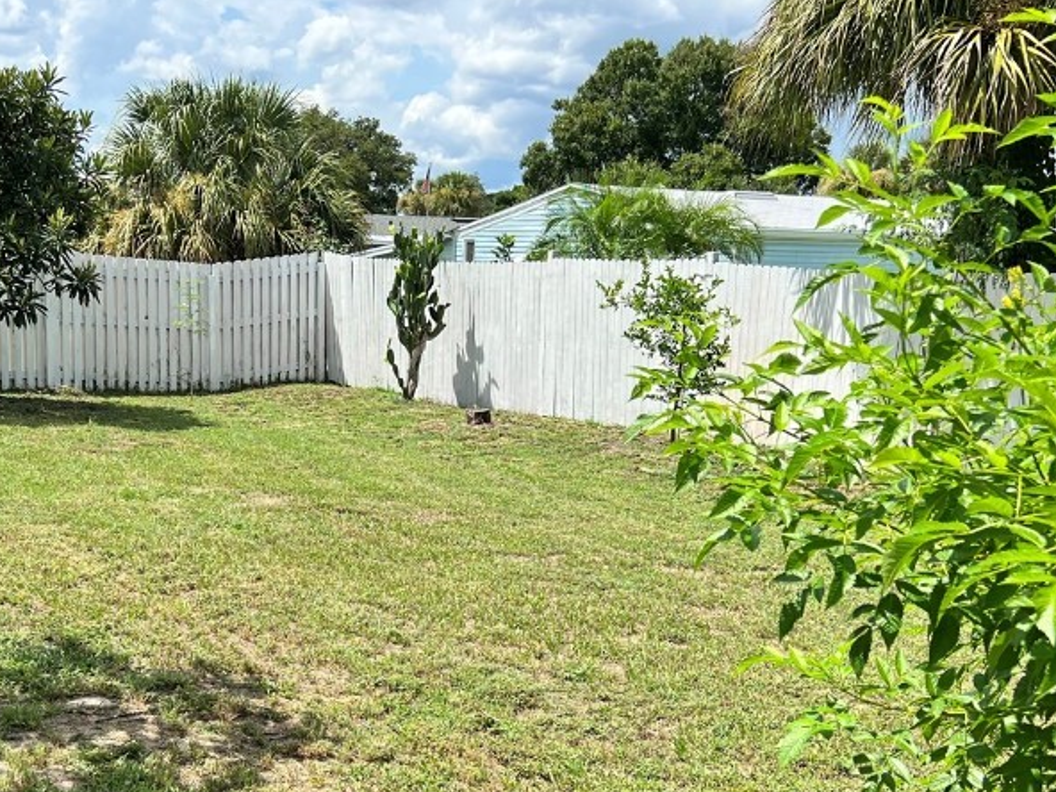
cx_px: 337
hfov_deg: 41.4
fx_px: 1373
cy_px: 649
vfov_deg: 31.2
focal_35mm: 45
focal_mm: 5.7
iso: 50
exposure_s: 1/3356
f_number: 1.5
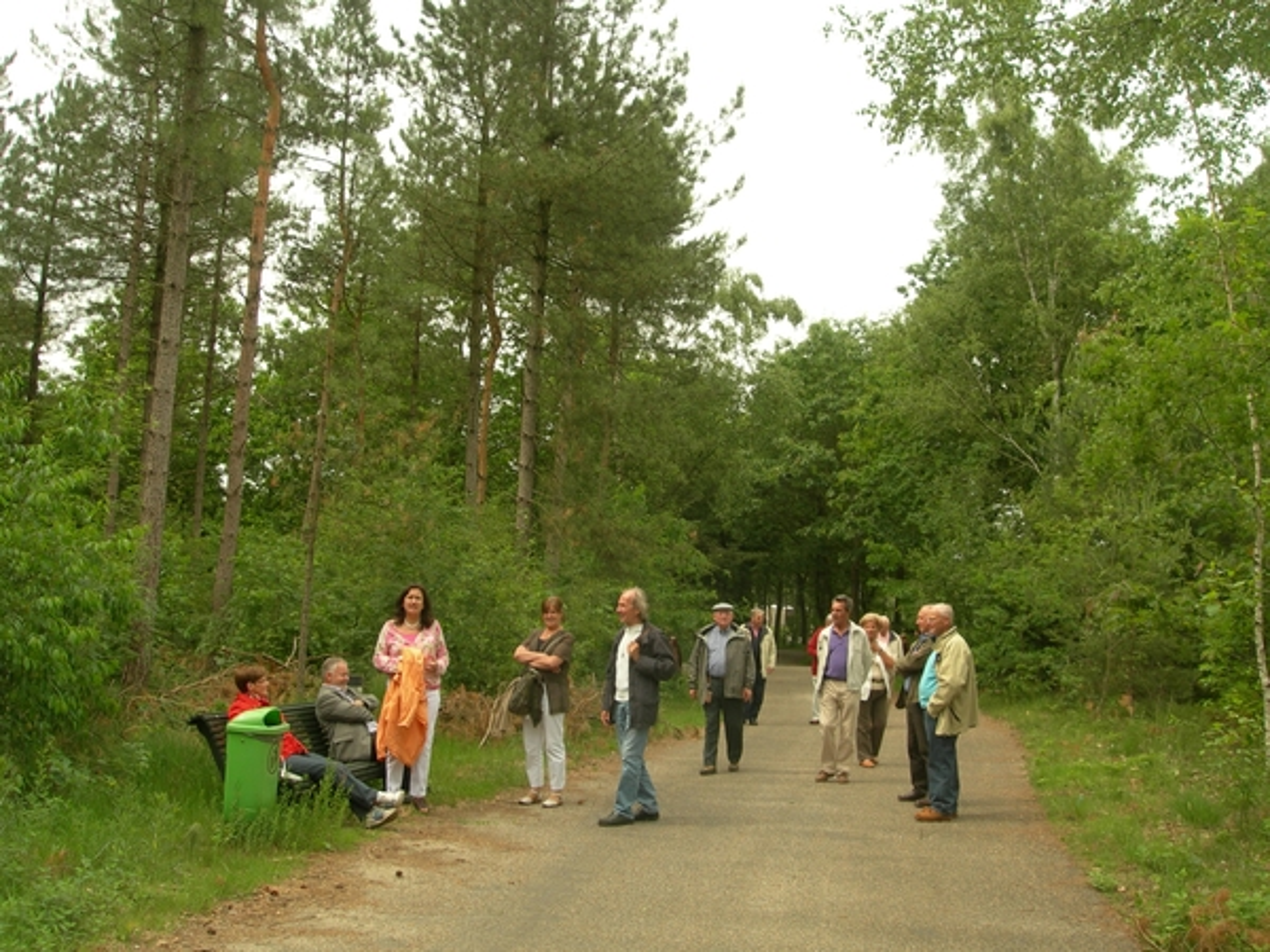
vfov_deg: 37.7
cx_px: 635
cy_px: 476
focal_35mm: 38
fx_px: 1394
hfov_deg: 49.0
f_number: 4.8
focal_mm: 7.8
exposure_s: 1/156
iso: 50
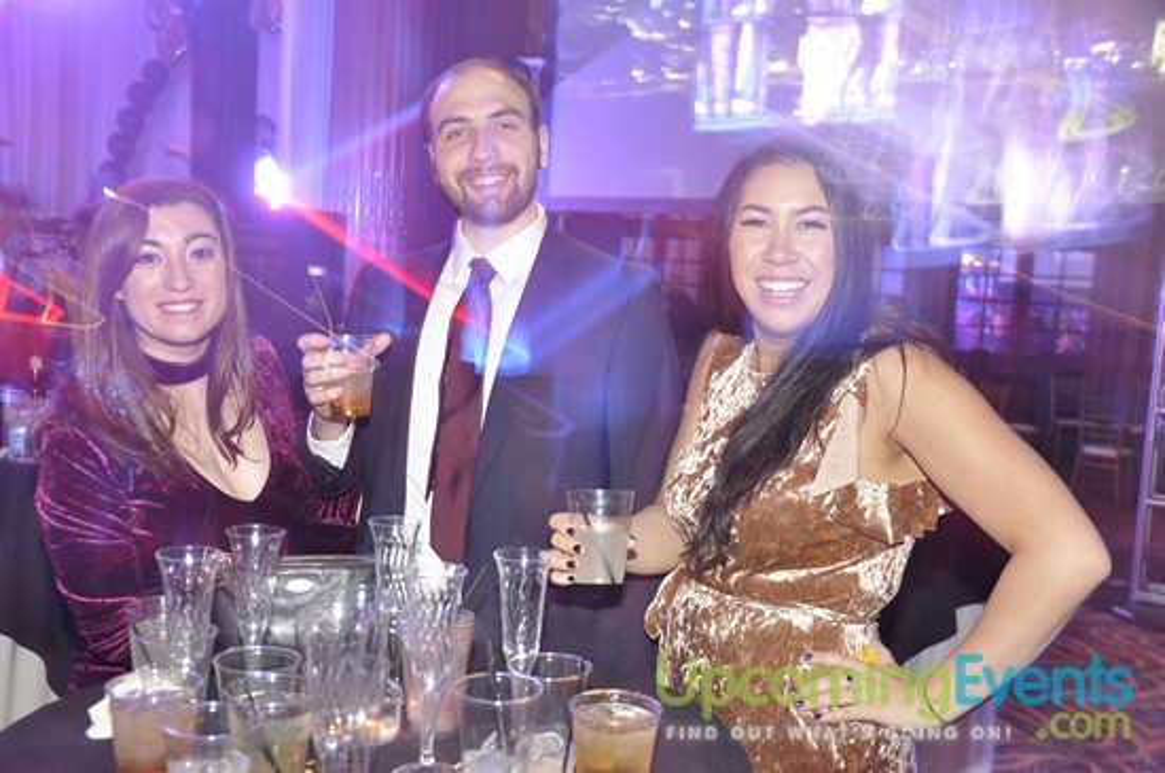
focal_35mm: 38
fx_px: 1212
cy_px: 386
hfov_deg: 51.3
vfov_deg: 35.4
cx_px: 582
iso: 400
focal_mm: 25
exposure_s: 1
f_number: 5
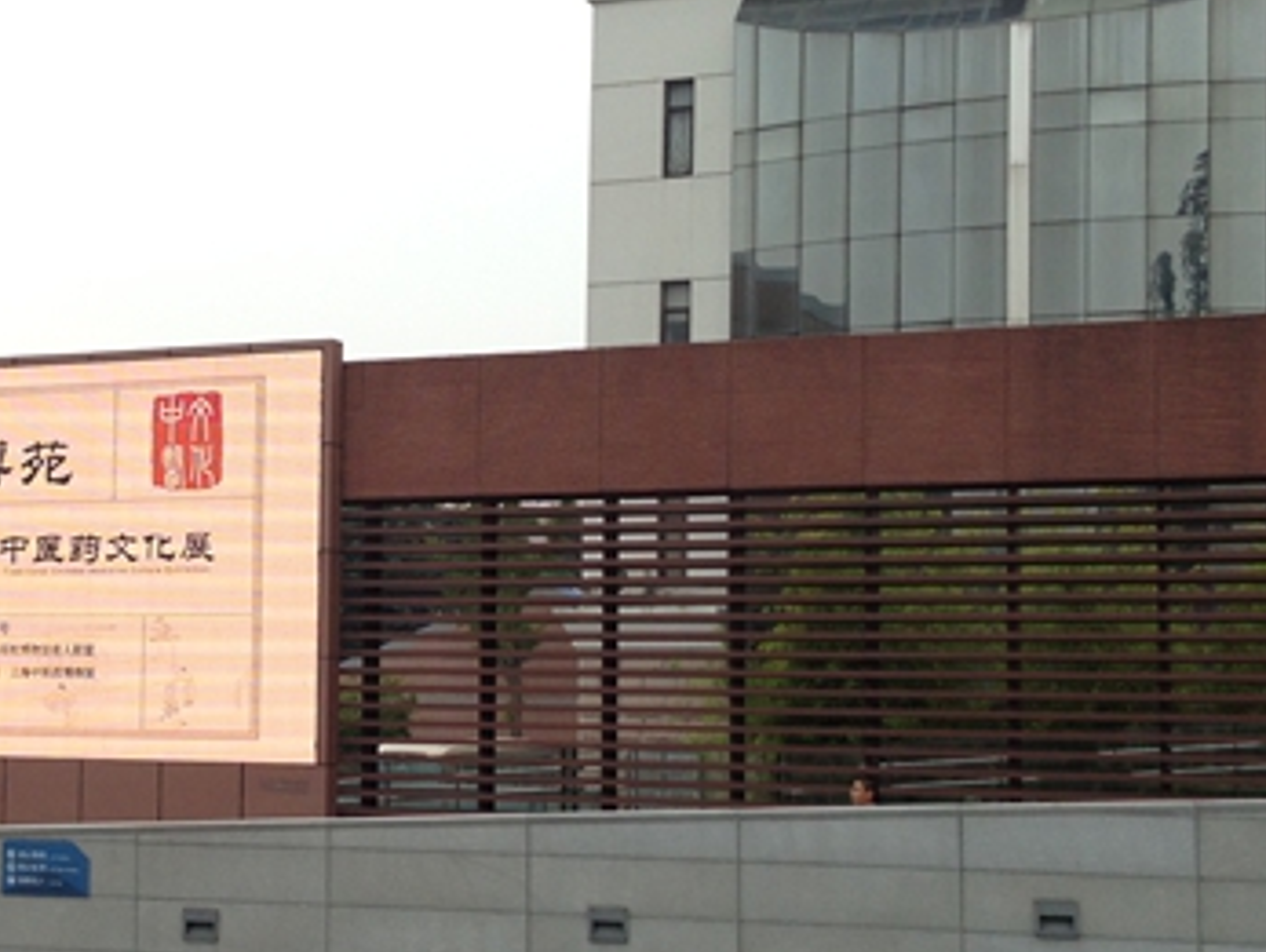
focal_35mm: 57
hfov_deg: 33.5
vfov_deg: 25.6
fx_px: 2087
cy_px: 361
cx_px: 427
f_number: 2.4
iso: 50
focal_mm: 4.13
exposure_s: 1/459
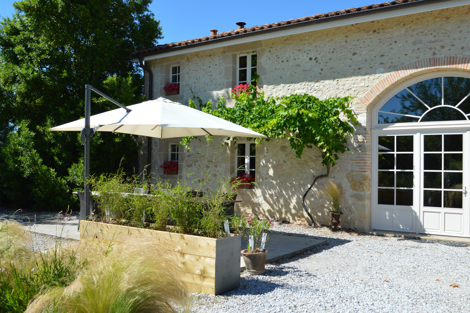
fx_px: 430
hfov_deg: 57.3
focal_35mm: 33
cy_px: 156
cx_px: 239
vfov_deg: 39.9
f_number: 8
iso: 100
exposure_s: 1/320
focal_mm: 20
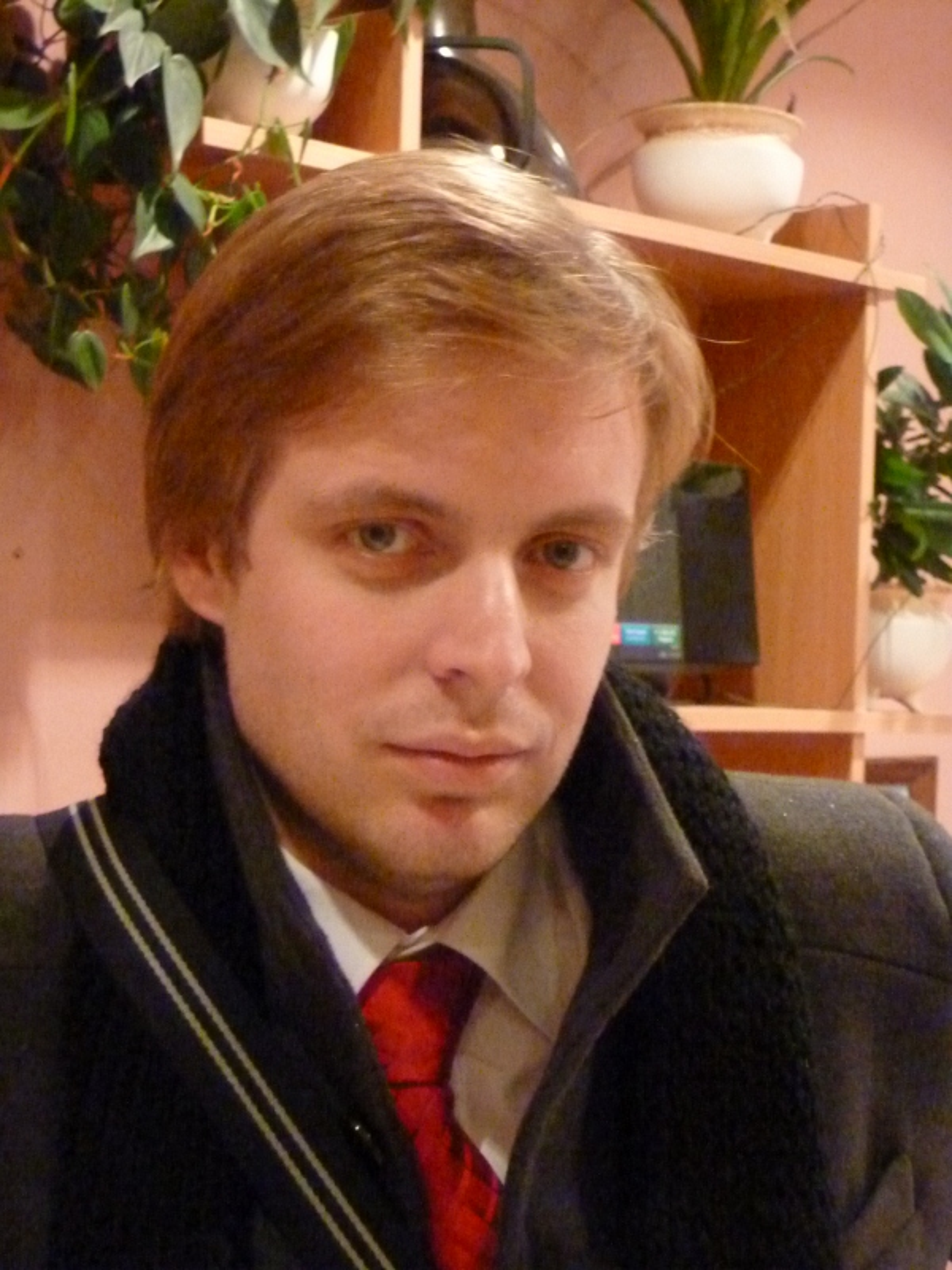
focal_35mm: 71
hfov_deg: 20.7
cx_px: 476
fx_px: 2603
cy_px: 635
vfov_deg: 27.4
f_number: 4.7
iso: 1600
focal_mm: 12.7
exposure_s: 1/15
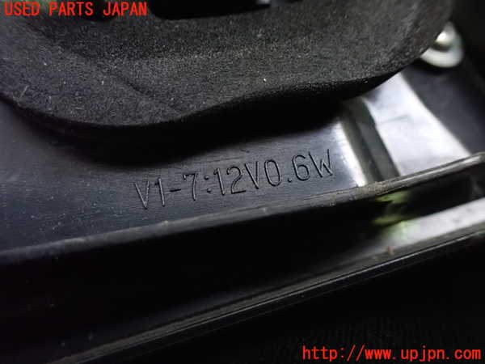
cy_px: 182
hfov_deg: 60.0
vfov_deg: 46.8
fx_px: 420
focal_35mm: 30
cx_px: 242
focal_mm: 5.4
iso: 1600
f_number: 2.3
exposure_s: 1/30
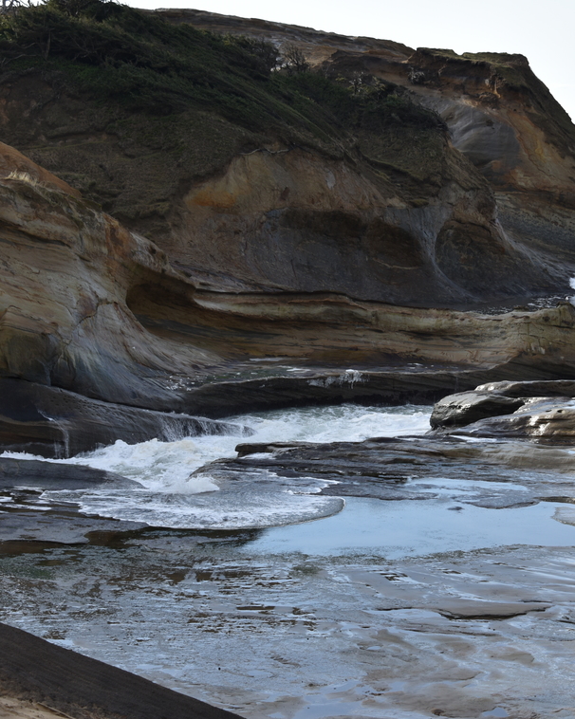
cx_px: 417
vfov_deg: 20.8
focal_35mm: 92
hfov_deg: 16.6
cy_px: 350
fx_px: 1958
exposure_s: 1/200
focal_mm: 58
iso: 100
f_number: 7.1
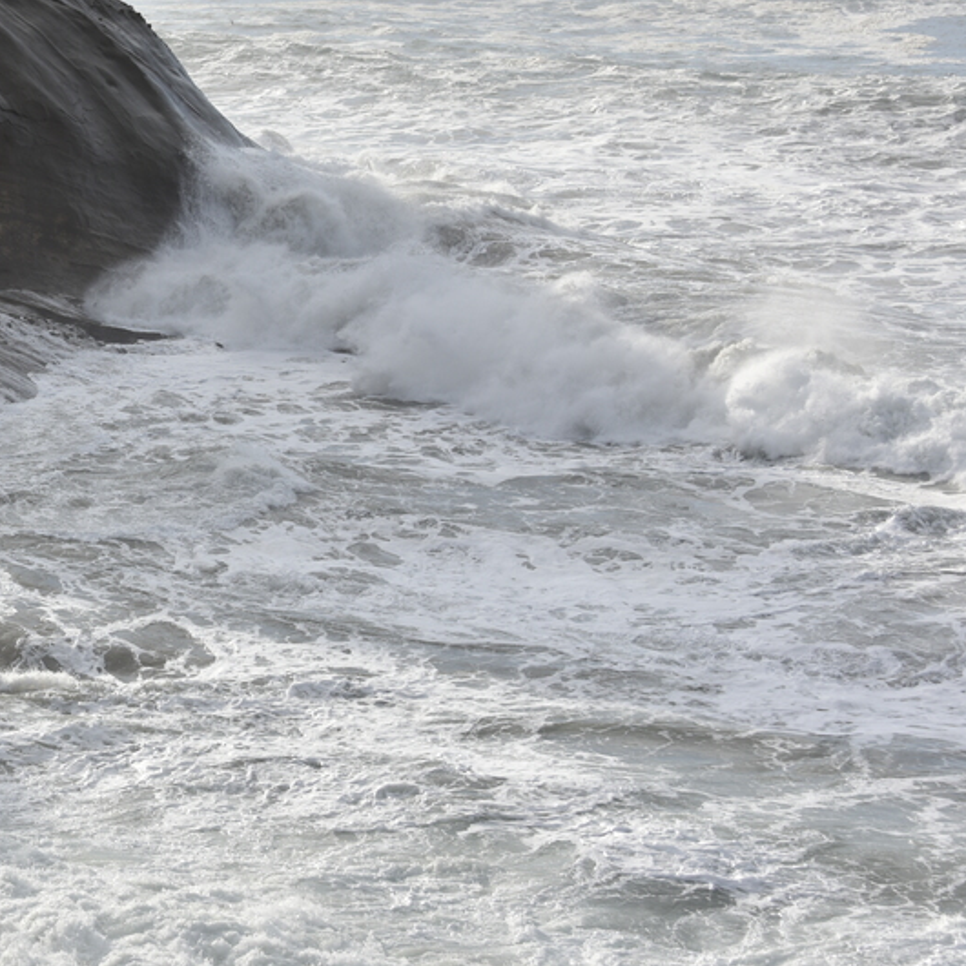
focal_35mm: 115
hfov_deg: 14.7
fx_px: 3631
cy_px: 368
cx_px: -173
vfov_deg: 15.1
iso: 100
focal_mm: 56
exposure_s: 1/320
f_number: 9
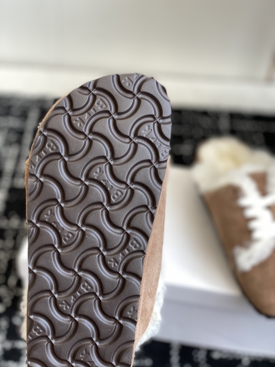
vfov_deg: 36.8
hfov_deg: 28.0
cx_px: 138
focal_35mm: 52
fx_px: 551
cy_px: 184
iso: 32
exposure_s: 1/122
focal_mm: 6
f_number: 2
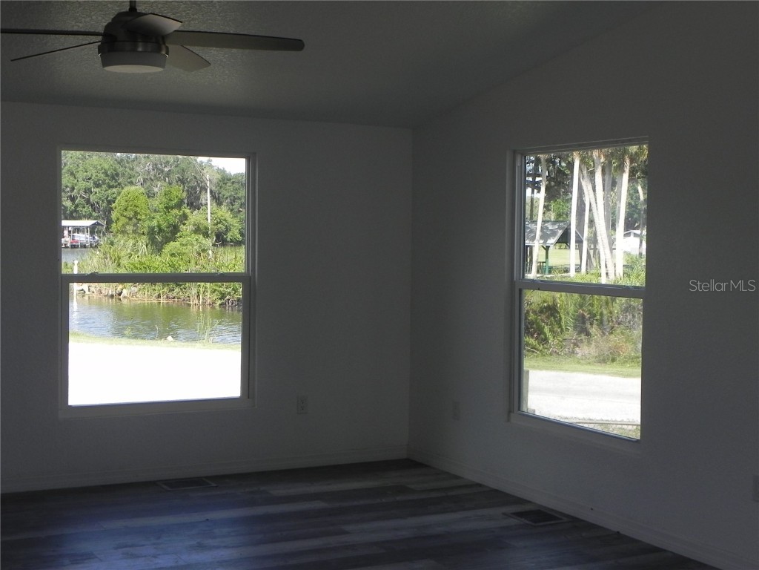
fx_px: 1140
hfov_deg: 36.8
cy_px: 285
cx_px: 380
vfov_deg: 28.0
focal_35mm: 52
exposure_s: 1/213
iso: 160
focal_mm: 9.2
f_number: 5
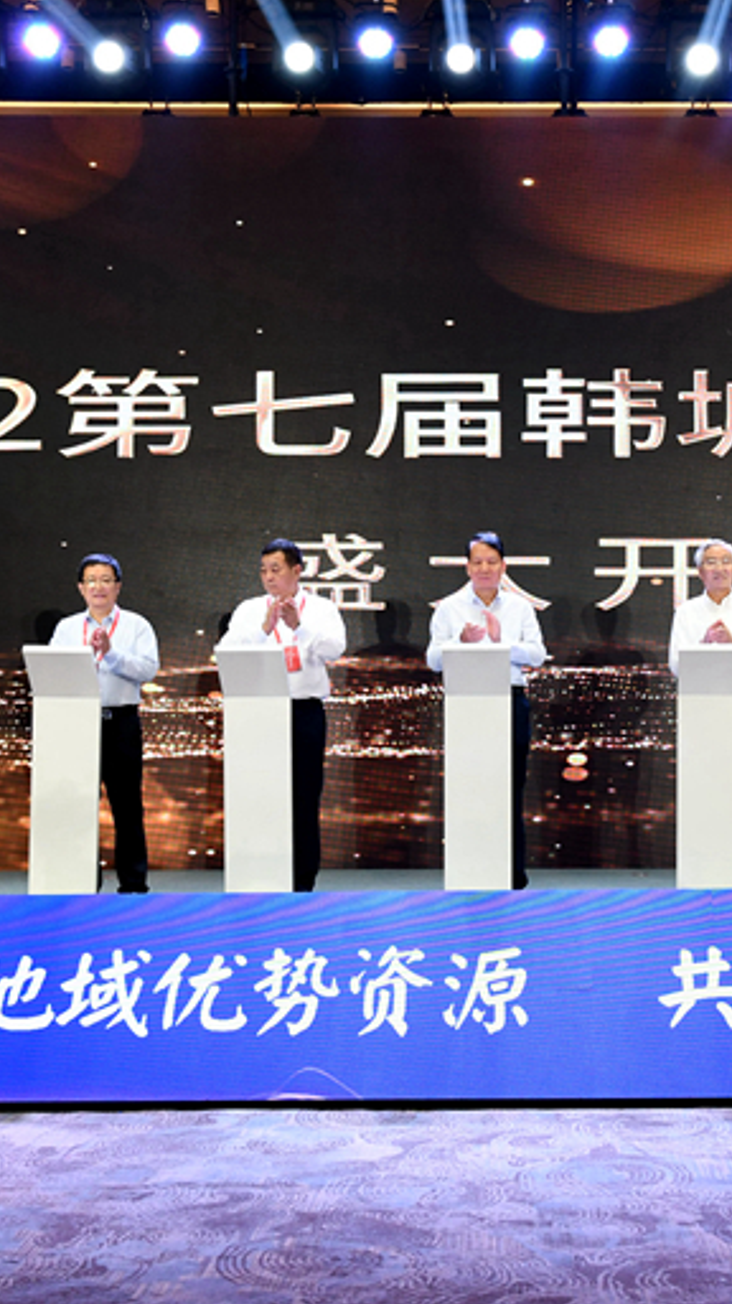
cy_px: 649
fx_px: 1970
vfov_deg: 36.6
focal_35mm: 57
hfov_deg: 20.9
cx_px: 553
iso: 1000
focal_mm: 24
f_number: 5.6
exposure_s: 1/80
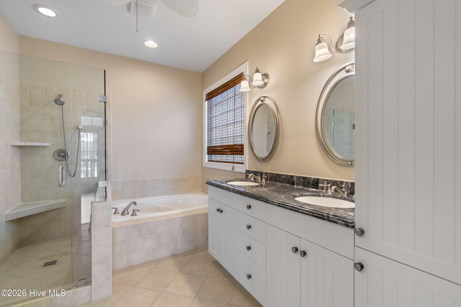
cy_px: 154
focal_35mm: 15
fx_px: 192
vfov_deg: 77.3
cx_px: 230
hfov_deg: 100.4
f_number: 4.5
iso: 100
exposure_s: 1/13
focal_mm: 10
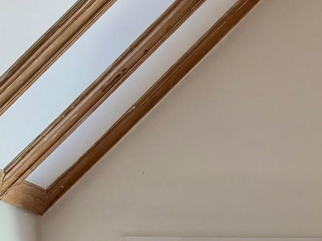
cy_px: 312
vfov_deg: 16.3
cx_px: 364
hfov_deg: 21.5
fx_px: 800
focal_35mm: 86
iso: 125
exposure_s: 1/240
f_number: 1.78
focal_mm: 6.76
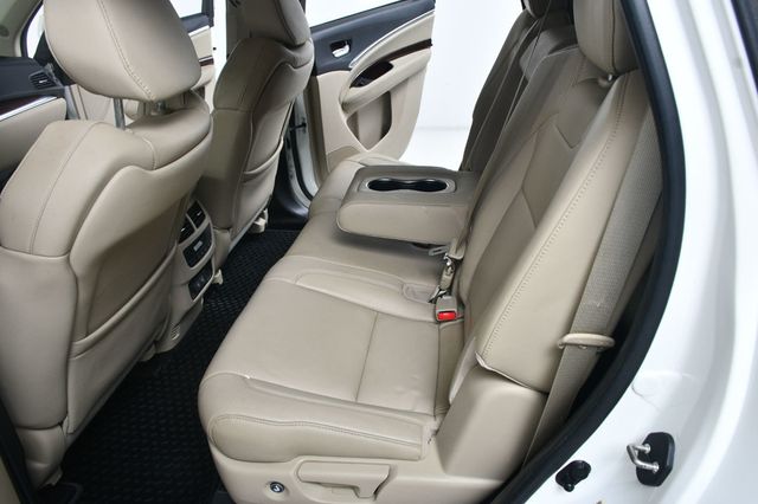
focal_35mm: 27
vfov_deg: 47.9
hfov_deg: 67.4
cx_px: 379
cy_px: 252
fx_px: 568
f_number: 8
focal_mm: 18
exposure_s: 1/160
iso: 100
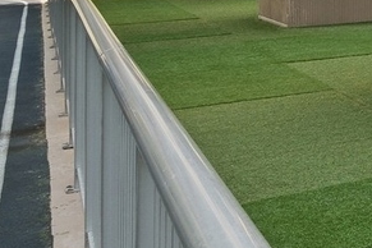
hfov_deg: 13.8
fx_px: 806
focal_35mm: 78
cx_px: 966
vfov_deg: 16.9
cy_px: -29
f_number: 13
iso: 100
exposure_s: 1/25
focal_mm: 14
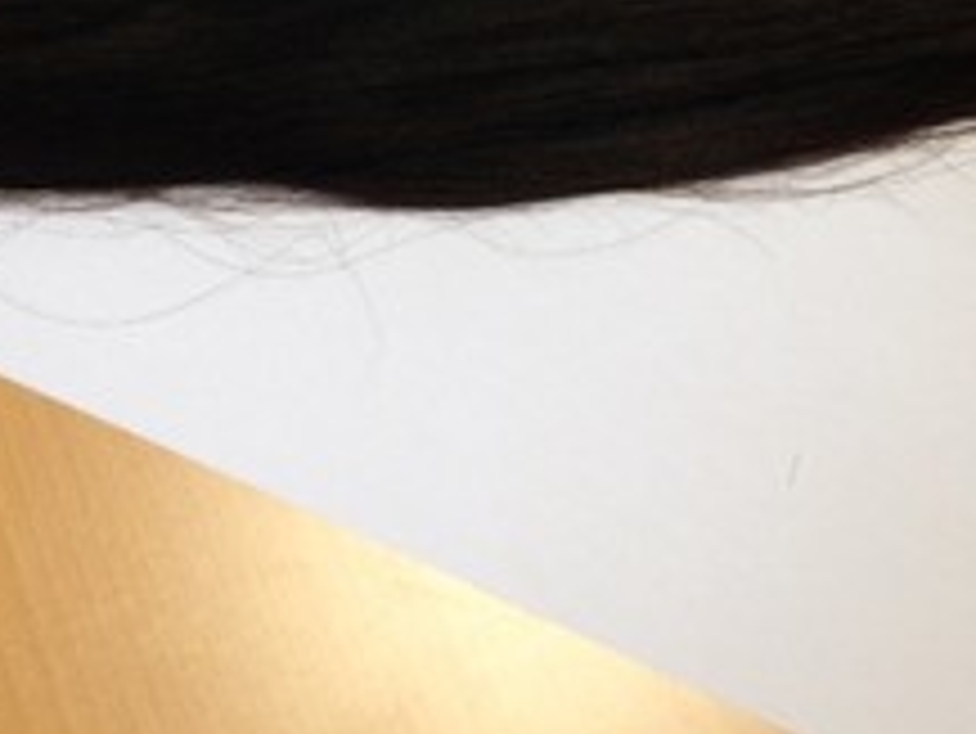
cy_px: 74
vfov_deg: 19.1
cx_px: 445
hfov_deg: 25.6
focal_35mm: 76
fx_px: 2144
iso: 50
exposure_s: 1/40
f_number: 2.4
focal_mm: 4.12
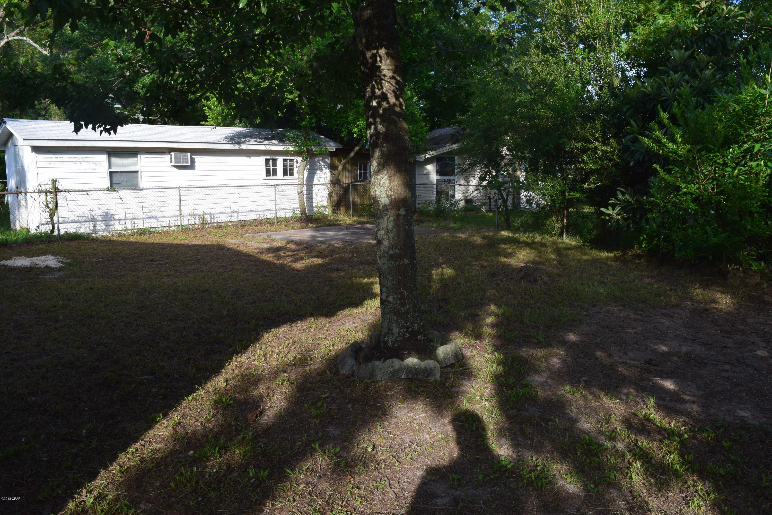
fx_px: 579
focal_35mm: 27
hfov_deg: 67.4
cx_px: 386
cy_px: 258
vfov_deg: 47.9
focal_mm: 18
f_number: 10
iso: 400
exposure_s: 1/250
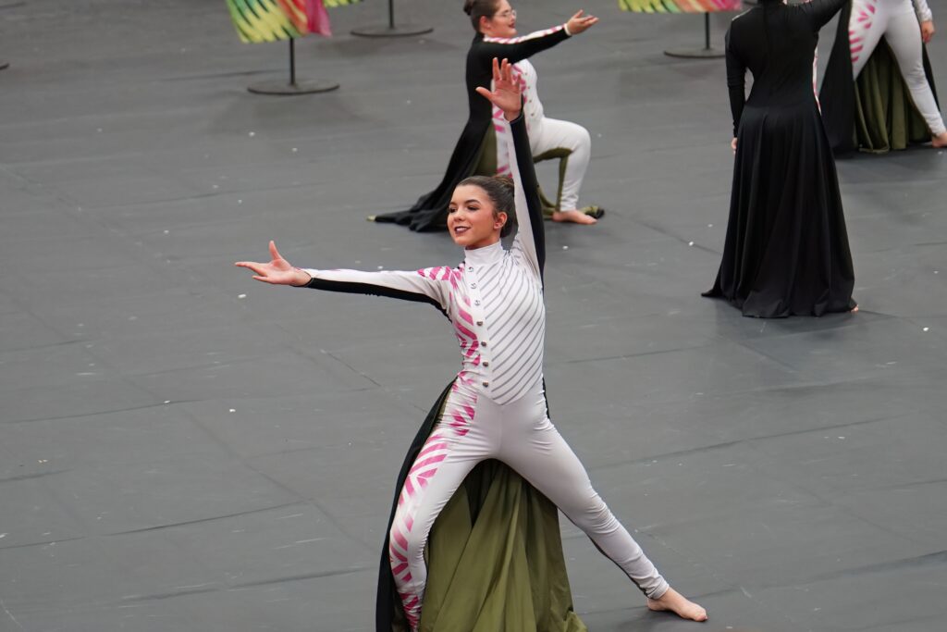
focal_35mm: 83
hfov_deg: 24.5
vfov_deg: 16.5
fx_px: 2184
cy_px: 316
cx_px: 474
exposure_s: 1/400
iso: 2500
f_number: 2.8
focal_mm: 83
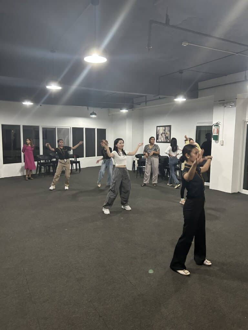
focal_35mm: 26
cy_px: 165
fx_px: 248
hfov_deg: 53.1
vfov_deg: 67.3
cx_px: 124
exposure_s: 1/60
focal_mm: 5.7
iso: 320
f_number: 1.5
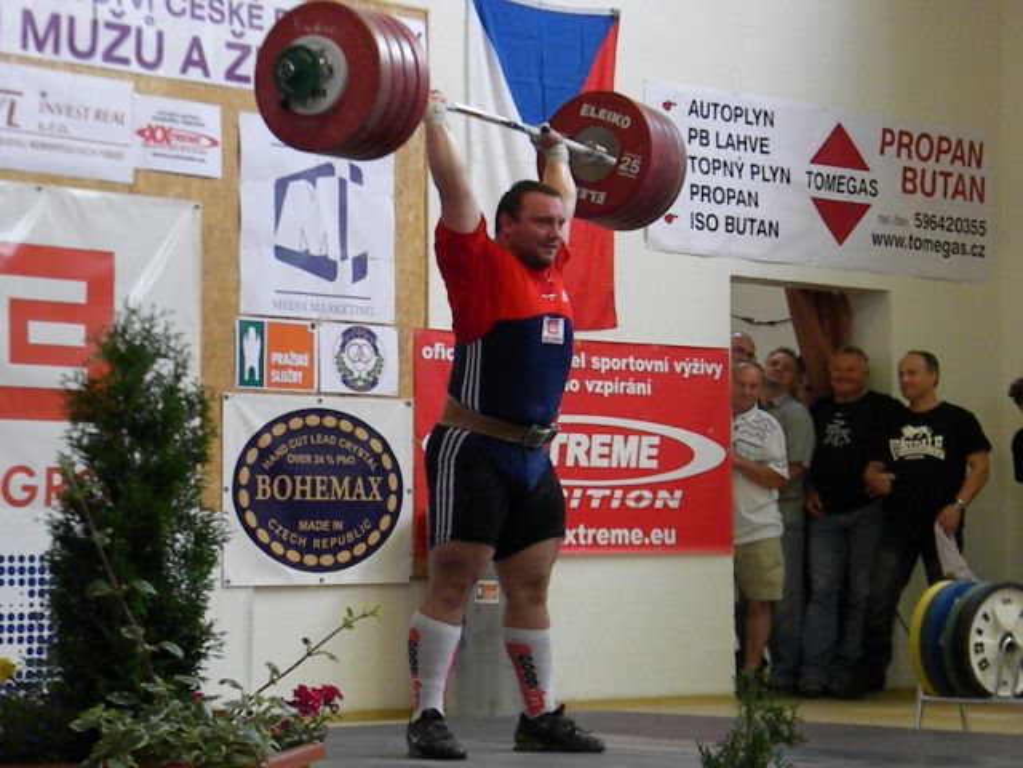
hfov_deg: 23.6
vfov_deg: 17.8
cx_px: 512
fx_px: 2453
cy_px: 384
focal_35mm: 83
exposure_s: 1/261
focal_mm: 15.1
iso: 1133
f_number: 4.5
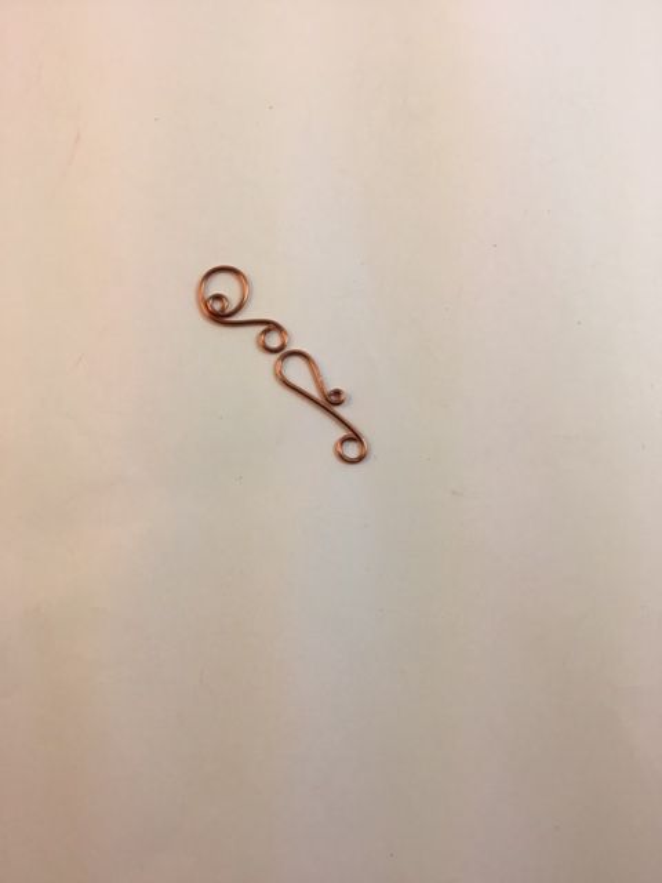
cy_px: 442
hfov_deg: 45.4
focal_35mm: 31
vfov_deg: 58.4
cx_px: 331
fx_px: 790
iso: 25
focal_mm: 3.3
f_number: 2.4
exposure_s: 1/167
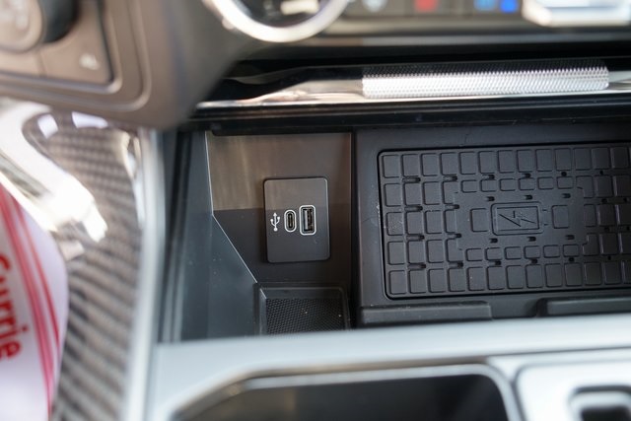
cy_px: 210
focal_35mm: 37
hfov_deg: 51.9
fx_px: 649
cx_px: 316
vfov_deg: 36.0
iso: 800
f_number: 4
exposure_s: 1/60
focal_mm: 37
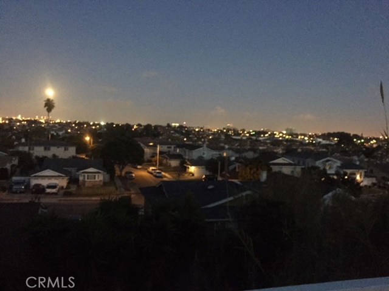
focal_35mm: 29
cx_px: 194
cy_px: 146
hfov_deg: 61.7
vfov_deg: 48.2
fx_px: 326
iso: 800
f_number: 2.2
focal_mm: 4.15
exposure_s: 1/15
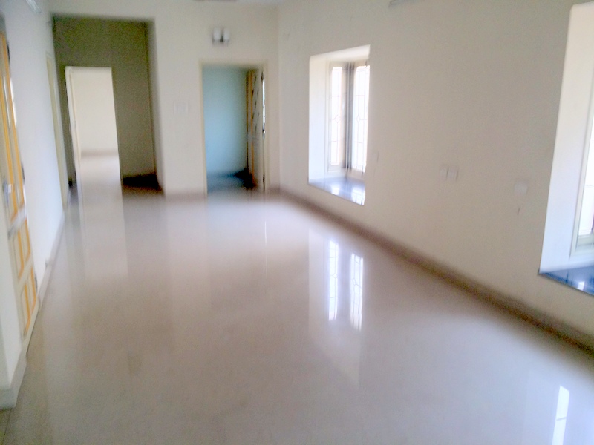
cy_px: 222
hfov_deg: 61.7
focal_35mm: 29
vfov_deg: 48.2
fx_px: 498
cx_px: 297
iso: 64
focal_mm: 4.15
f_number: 2.2
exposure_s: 1/30
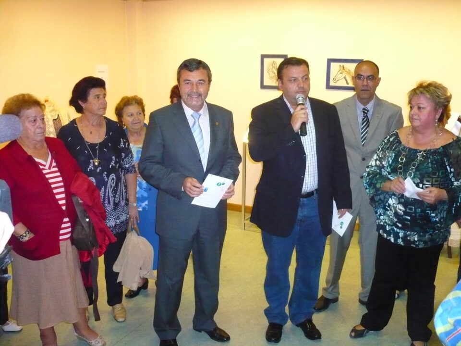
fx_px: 466
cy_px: 173
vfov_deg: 40.7
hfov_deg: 52.6
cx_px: 230
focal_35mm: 35
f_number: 2.8
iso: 640
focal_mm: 5.8
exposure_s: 1/30
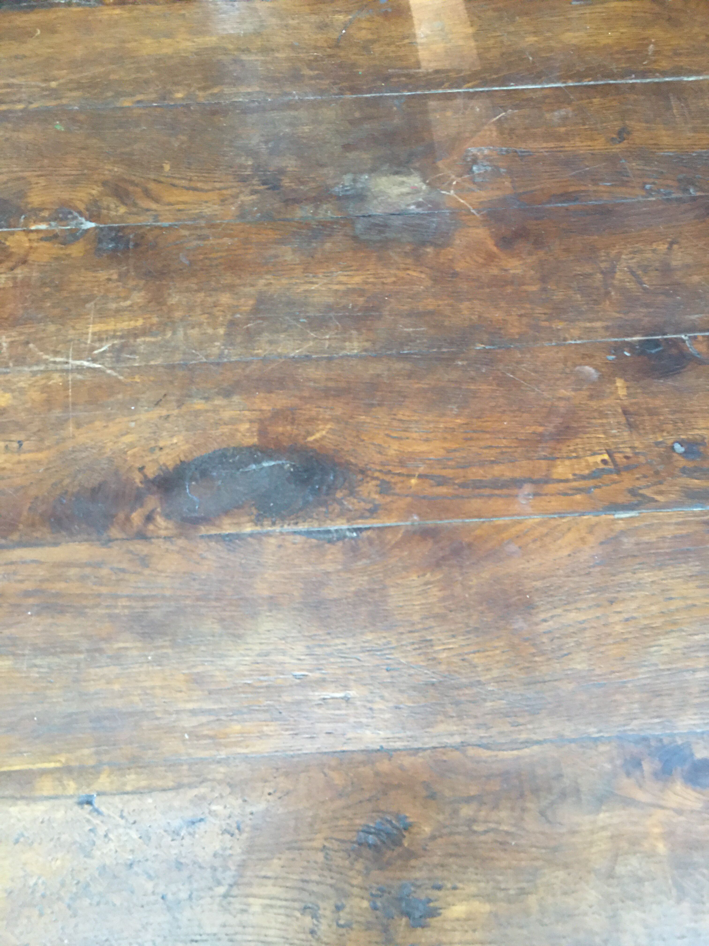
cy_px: 473
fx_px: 792
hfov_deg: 48.2
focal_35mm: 29
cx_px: 354
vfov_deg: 61.7
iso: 125
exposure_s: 1/8
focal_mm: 4.15
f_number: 2.2
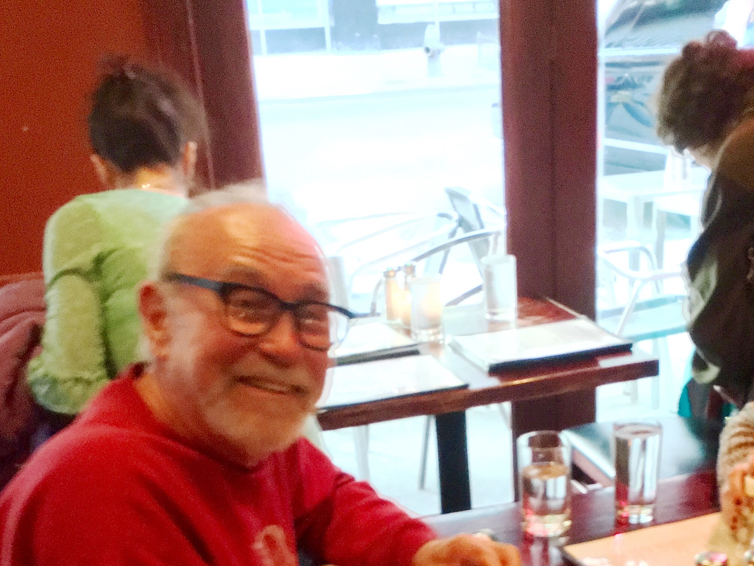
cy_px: 562
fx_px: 1263
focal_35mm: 58
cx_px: 497
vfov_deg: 24.1
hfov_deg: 33.0
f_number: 2.2
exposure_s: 1/15
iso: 500
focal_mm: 4.15
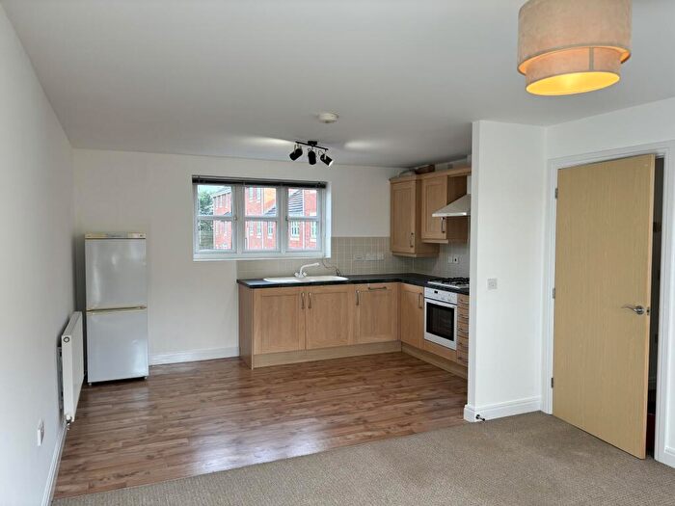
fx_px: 507
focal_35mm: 26
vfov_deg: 53.1
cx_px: 338
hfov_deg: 67.3
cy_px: 253
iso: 32
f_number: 1.6
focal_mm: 5.96
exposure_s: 1/100
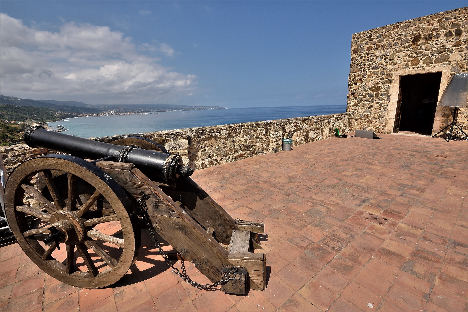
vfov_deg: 77.3
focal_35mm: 15
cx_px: 234
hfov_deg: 100.4
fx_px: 195
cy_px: 156
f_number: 22
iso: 100
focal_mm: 10
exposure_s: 1/40
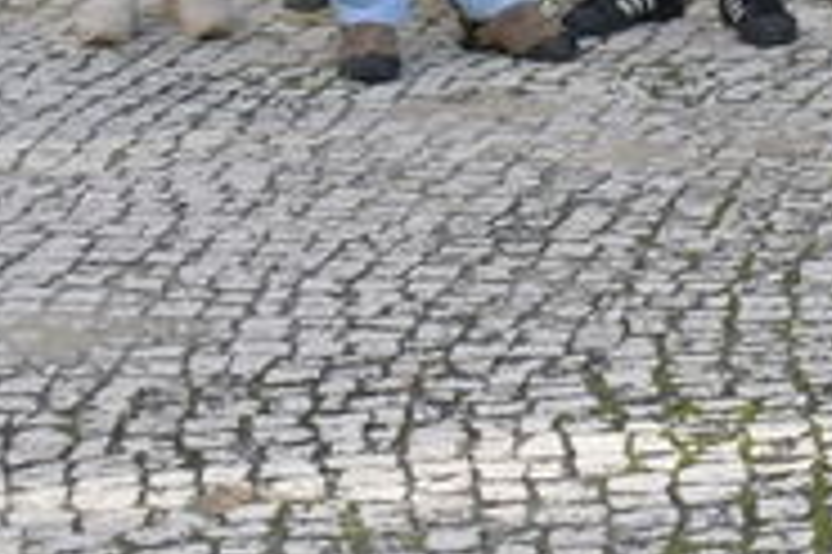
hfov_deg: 13.6
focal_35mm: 136
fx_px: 3140
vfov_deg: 9.4
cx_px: 1484
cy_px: -588
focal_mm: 18
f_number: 3.5
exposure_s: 1/2500
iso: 1000
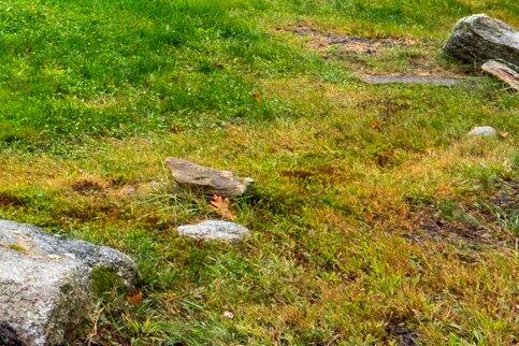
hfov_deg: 18.3
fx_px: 1283
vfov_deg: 13.3
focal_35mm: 89
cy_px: -338
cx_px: -395
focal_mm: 21
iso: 125
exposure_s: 1/5
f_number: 18
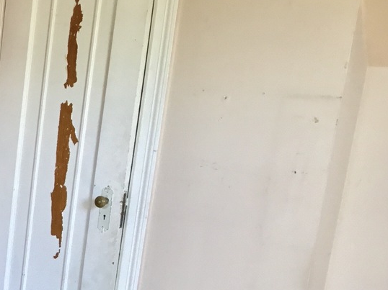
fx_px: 930
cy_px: 309
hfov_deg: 21.2
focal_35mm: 83
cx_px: -128
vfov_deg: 17.2
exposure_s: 1/30
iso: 40
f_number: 2.4
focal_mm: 3.3
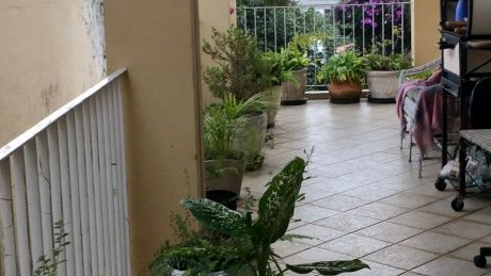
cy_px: 90
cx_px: 296
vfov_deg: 18.2
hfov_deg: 31.8
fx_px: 859
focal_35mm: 66
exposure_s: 1/120
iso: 40
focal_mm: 4.15
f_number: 2.2
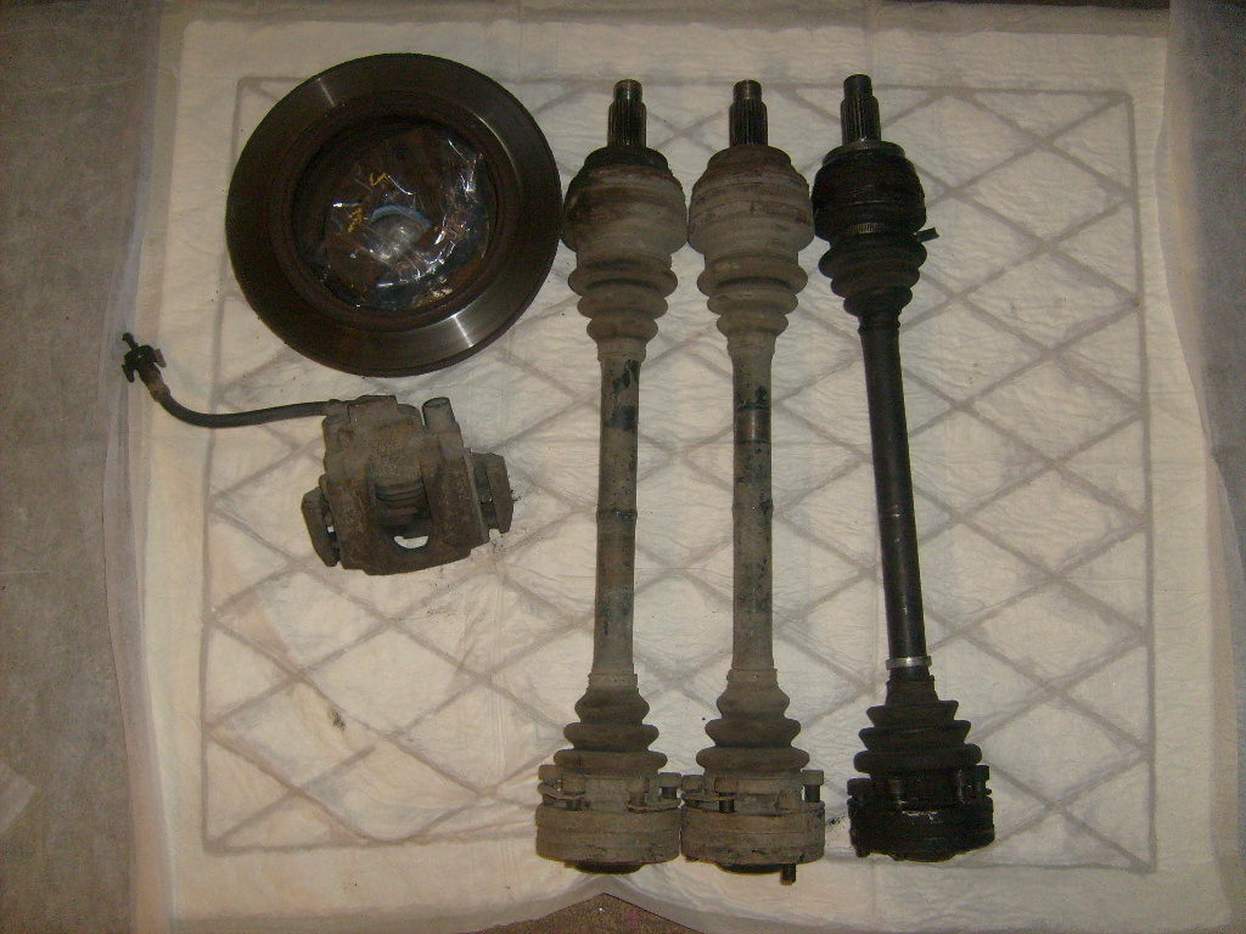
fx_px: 1260
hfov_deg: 52.6
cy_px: 467
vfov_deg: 40.7
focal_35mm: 35
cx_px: 623
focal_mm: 5.8
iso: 100
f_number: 2.8
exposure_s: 1/45
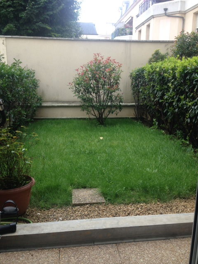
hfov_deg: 42.9
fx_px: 252
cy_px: 132
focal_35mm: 33
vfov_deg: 55.4
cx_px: 99
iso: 50
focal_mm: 4.12
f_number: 2.4
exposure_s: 1/200
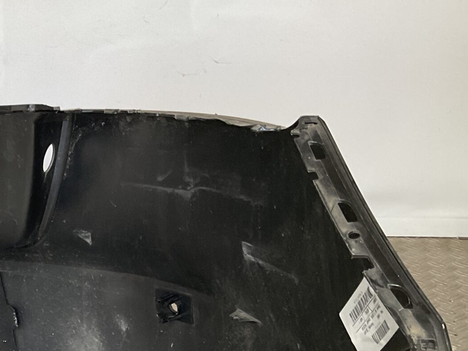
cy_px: 400
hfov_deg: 25.3
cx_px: -55
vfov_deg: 19.7
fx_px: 960
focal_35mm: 71
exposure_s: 1/120
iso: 50
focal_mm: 3
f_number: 1.8
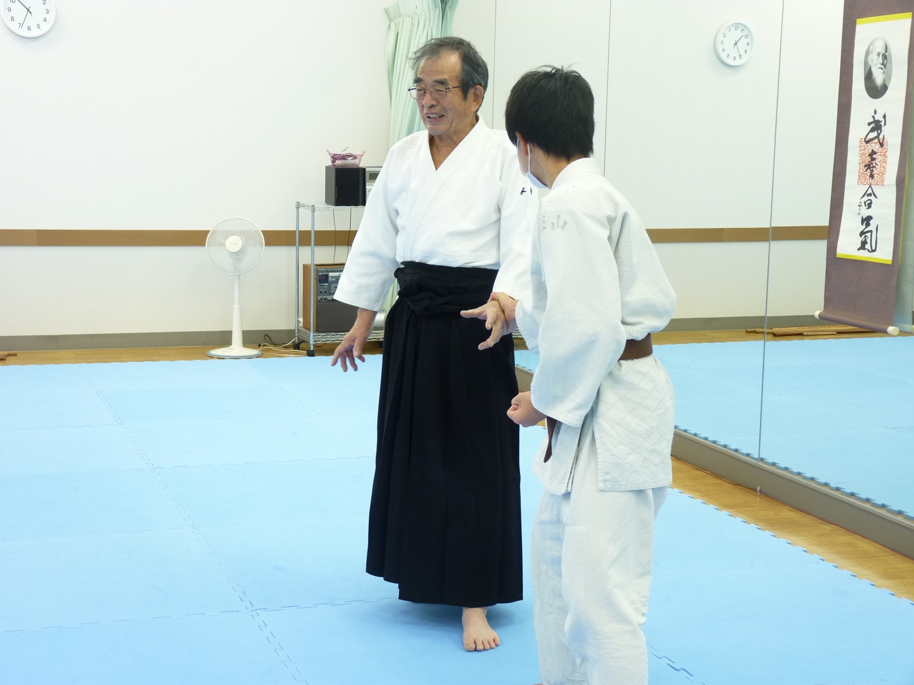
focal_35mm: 59
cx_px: 457
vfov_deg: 24.8
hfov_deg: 32.7
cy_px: 342
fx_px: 1558
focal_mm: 10.4
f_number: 3.2
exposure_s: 1/30
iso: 200
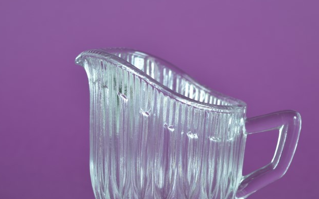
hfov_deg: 17.3
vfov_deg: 10.8
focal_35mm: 121
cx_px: 166
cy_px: 138
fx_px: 1049
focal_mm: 55
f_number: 6.3
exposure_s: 1/80
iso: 100
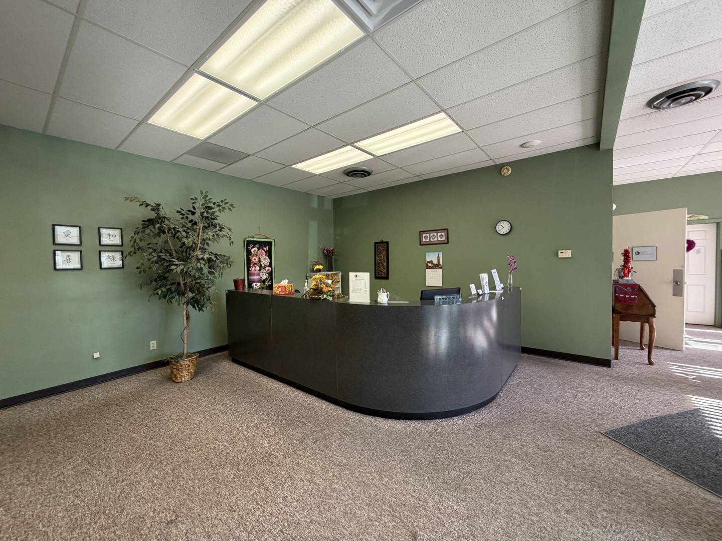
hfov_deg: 102.1
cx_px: 361
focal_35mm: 14
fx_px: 292
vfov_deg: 85.7
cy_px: 270
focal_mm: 2.22
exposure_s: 1/121
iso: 200
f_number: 2.2
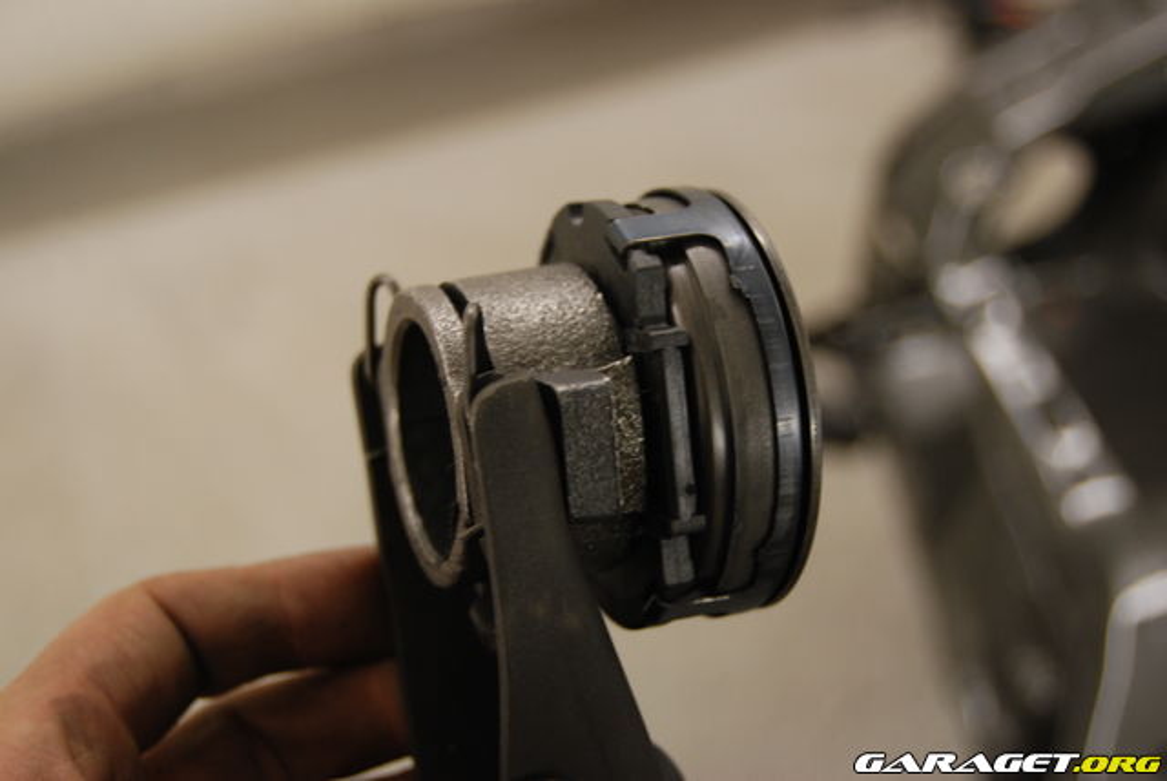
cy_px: 390
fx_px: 1947
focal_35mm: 60
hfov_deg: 33.4
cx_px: 584
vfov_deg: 22.7
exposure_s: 1/30
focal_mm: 40
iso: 400
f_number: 5
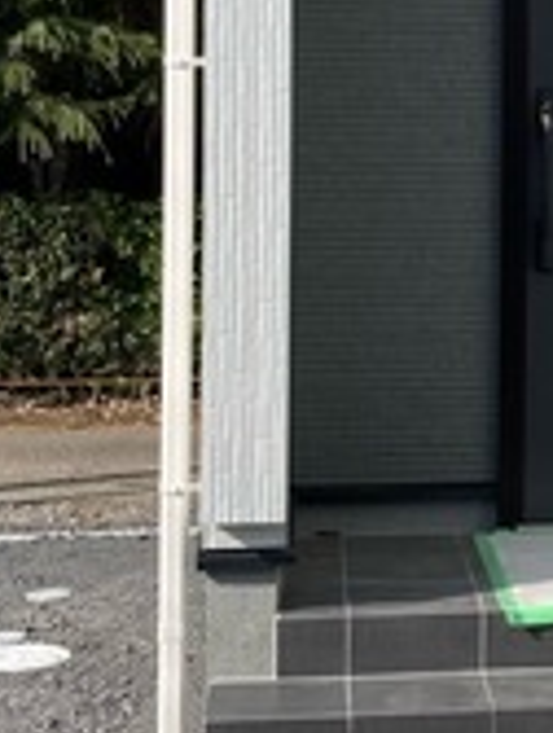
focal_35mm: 107
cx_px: 711
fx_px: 2270
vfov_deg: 18.2
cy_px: 158
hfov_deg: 13.4
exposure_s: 1/3003
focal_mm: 3.99
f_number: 1.8
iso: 20
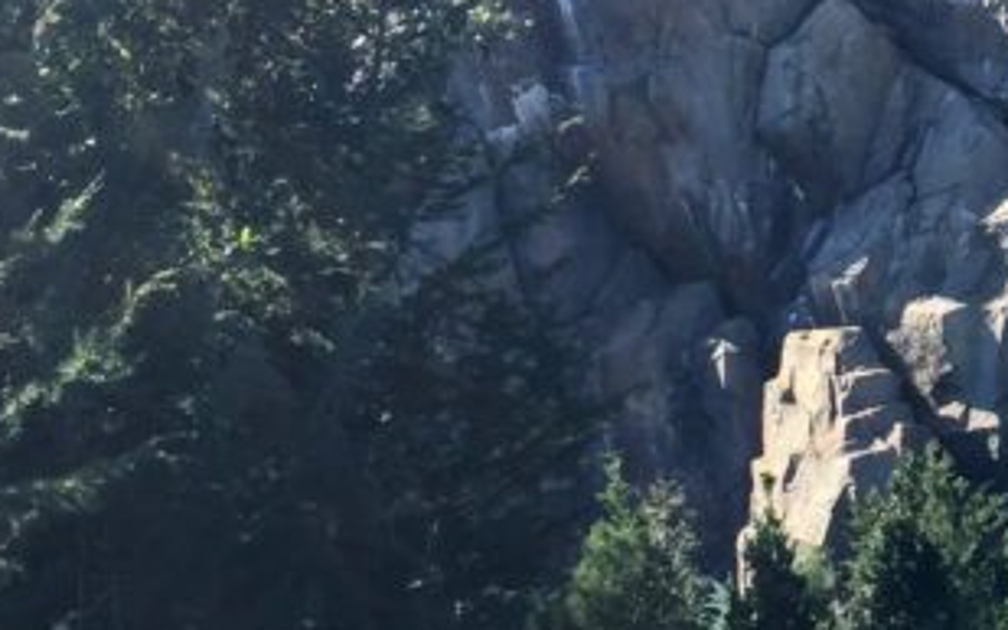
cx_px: 1204
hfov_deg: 19.3
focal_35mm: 102
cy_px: 127
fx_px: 2802
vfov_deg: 12.8
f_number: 2.2
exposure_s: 1/791
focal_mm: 4.15
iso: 32
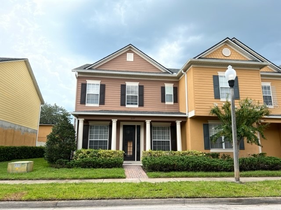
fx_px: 211
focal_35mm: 26
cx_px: 140
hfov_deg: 67.3
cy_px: 105
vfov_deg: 53.1
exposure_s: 1/1159
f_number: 1.5
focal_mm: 5.7
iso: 50
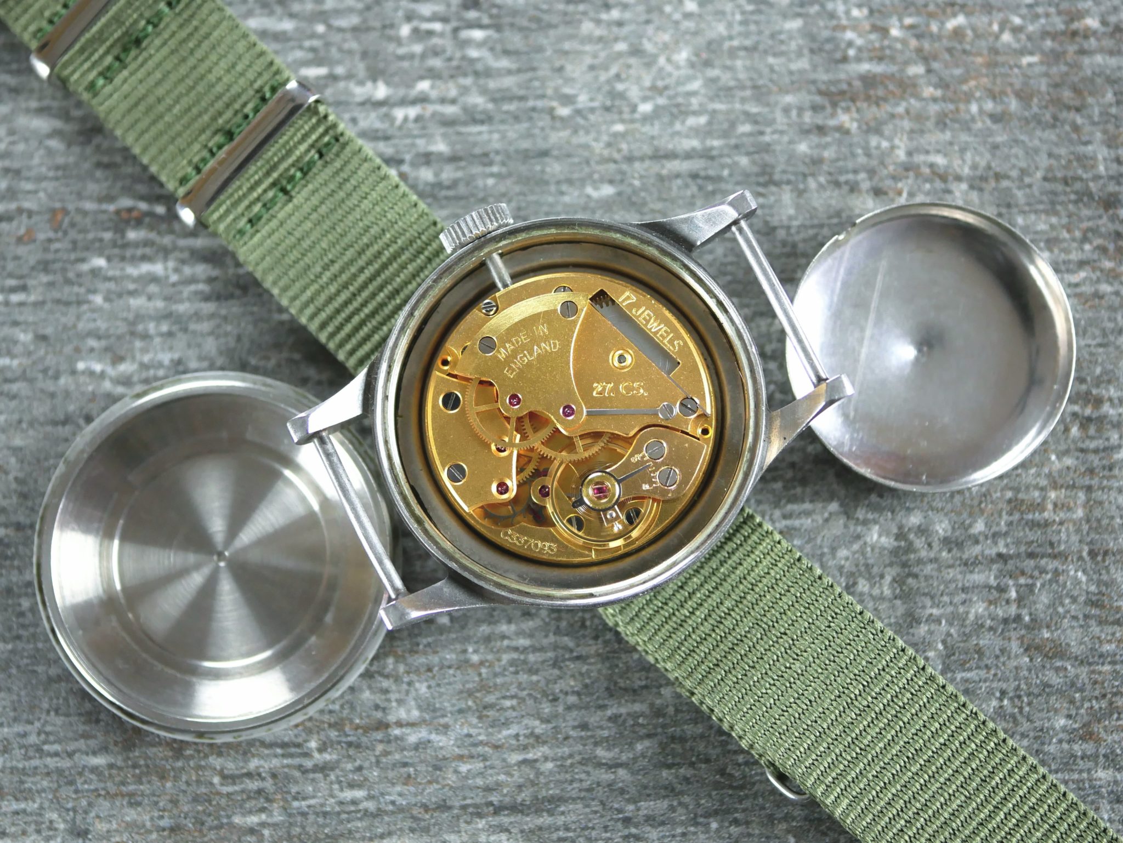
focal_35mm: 60
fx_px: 1947
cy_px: 422
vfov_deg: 24.4
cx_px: 562
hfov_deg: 32.2
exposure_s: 1/160
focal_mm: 30
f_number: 2.8
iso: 800
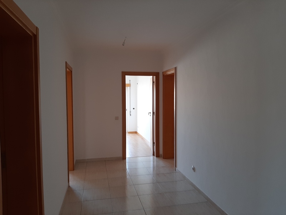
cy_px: 108
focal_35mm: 27
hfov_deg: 65.3
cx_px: 143
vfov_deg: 51.4
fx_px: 223
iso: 64
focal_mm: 3.93
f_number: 1.7
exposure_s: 1/50
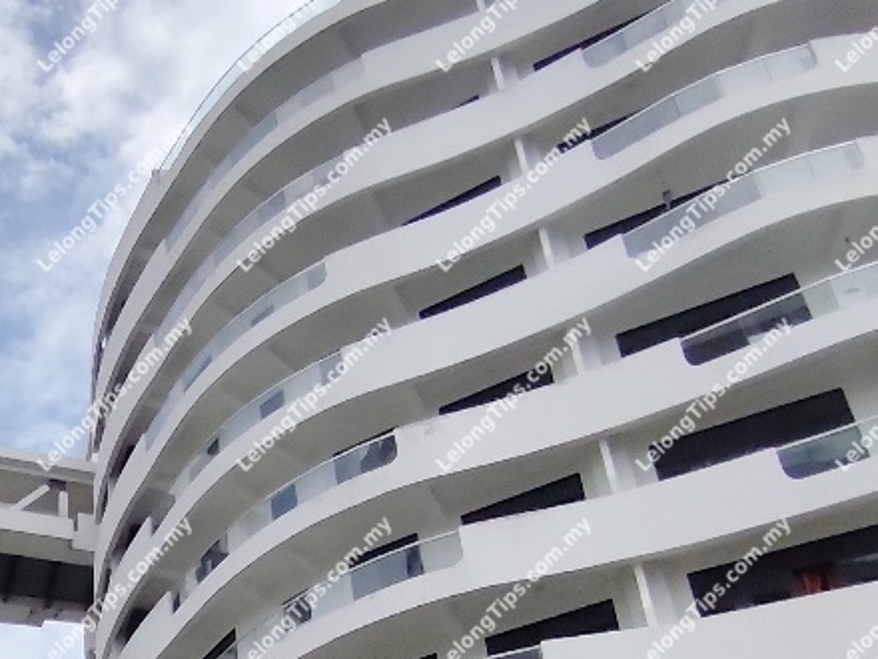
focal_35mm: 46
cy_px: 641
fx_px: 1167
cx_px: 78
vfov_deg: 29.6
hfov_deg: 38.3
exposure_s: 1/2644
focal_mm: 1.65
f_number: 2.2
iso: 50
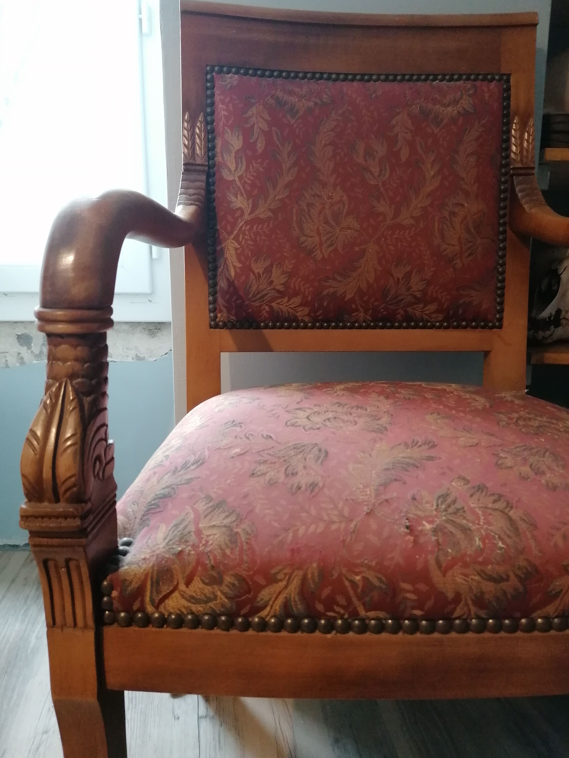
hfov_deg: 49.7
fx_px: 614
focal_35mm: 28
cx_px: 275
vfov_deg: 63.4
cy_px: 379
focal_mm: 4.75
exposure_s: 1/20
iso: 640
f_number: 1.8
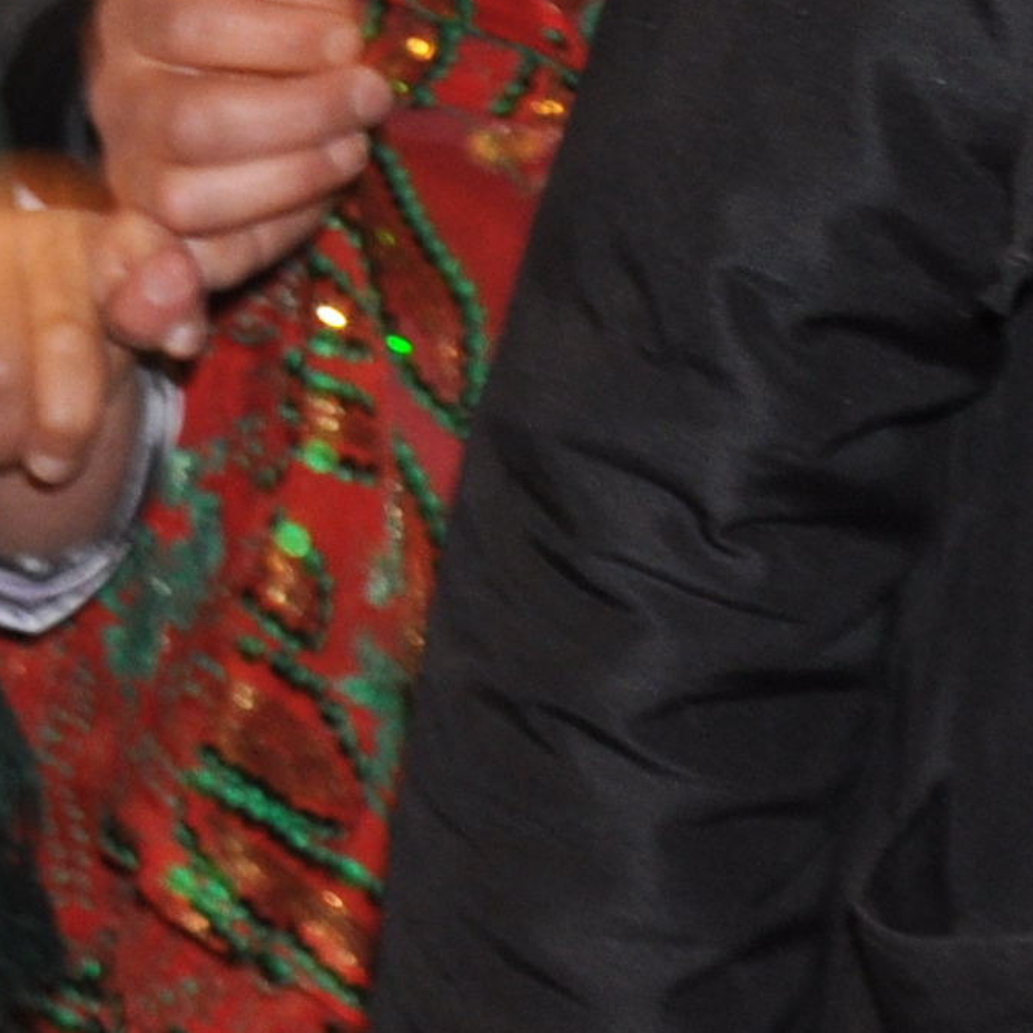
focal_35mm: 212
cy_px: -554
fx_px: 7158
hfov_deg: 7.5
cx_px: -1741
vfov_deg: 8.1
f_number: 4
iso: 400
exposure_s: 1/60
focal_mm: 26
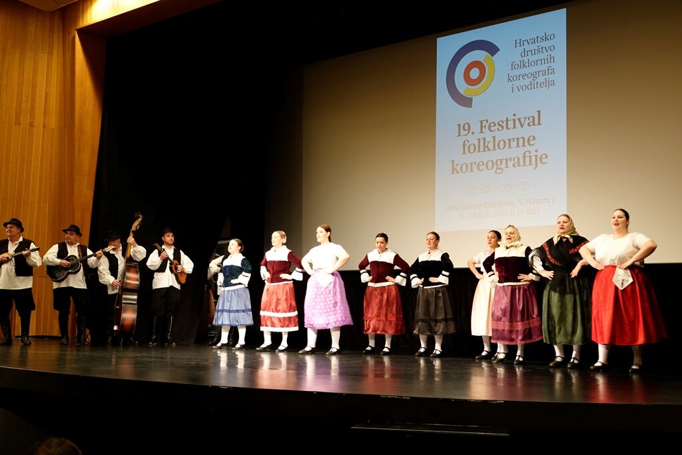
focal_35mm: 43
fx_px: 815
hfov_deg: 45.4
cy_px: 228
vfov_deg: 31.2
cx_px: 341
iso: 640
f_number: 3.2
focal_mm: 15.73
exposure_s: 1/50
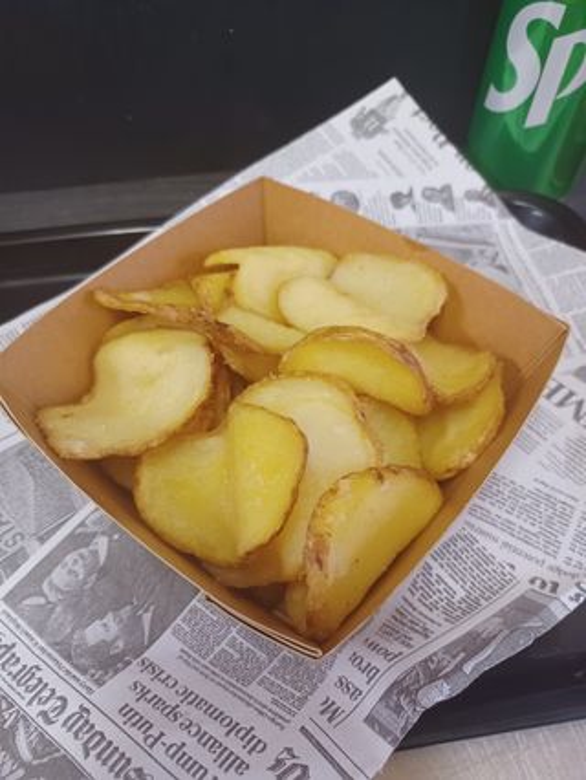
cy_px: 390
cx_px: 293
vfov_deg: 69.4
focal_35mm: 25
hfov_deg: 54.9
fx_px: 564
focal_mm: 4.6
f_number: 1.8
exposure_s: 1/33.3
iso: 400
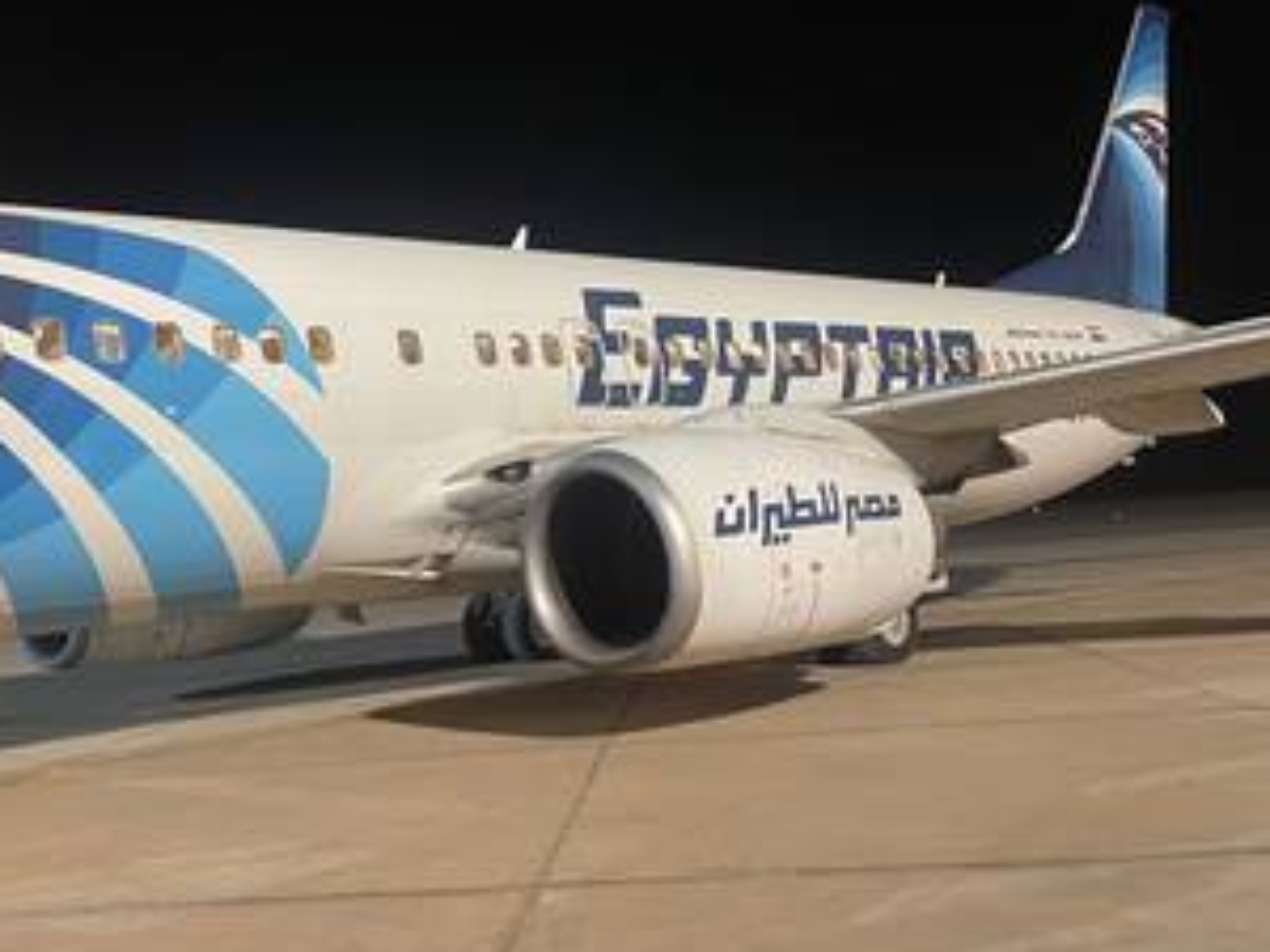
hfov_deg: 46.6
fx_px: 1468
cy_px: 271
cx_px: 525
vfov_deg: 35.4
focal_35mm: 40
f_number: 1.6
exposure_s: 1/33
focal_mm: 5.1
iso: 500
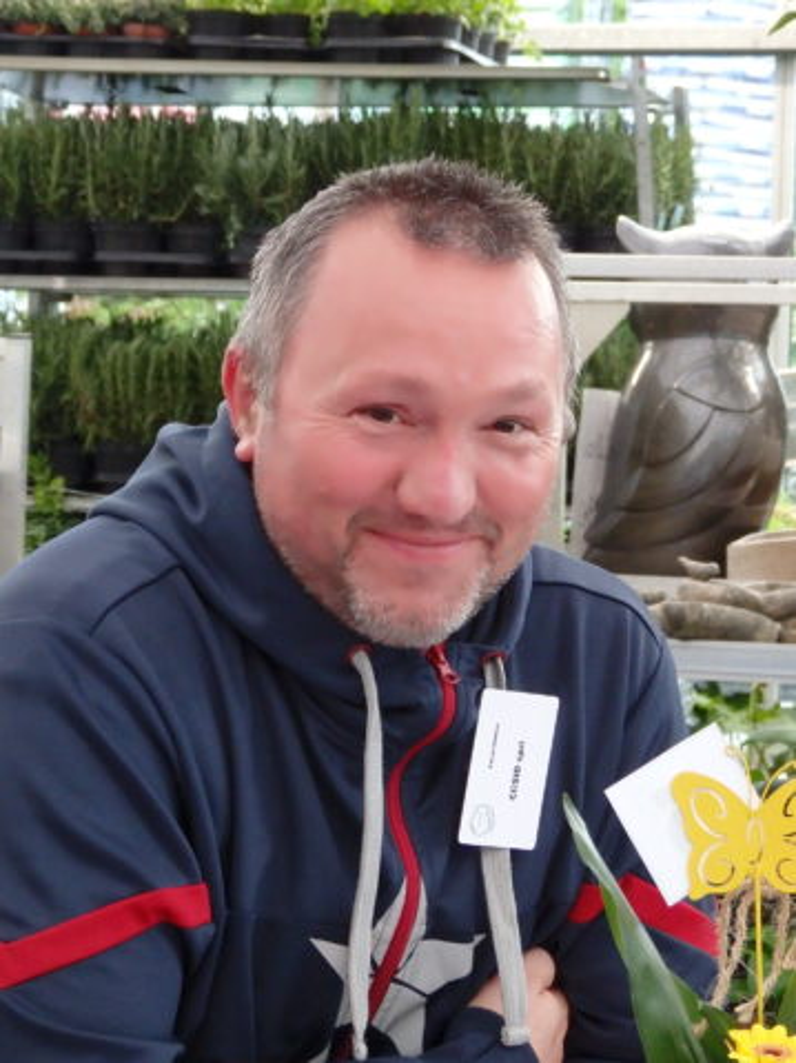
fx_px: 3251
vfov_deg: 18.6
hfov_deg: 14.0
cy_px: 532
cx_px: 398
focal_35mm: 106
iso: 1250
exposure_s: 1/25
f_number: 5
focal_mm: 19
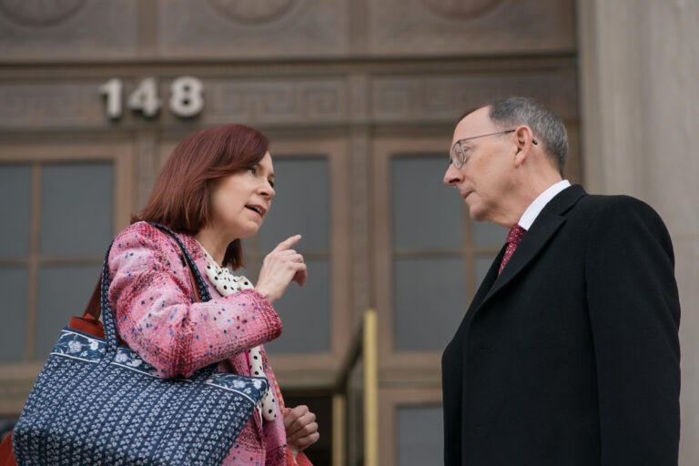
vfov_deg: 10.1
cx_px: 350
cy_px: 233
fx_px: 2640
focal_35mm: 136
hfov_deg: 15.1
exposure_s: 1/1000
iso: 500
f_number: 4.5
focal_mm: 136
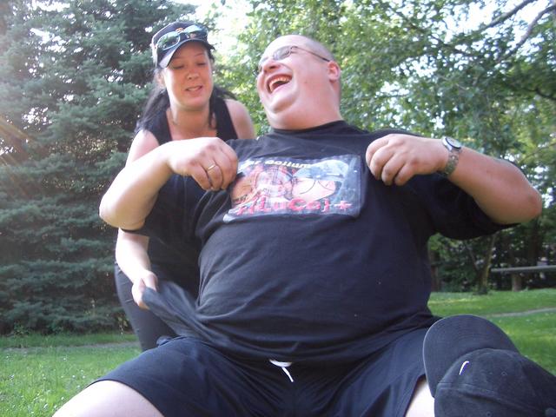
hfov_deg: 52.6
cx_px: 278
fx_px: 562
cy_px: 208
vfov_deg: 40.7
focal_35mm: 35
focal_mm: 5.8
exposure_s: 1/125
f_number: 2.6
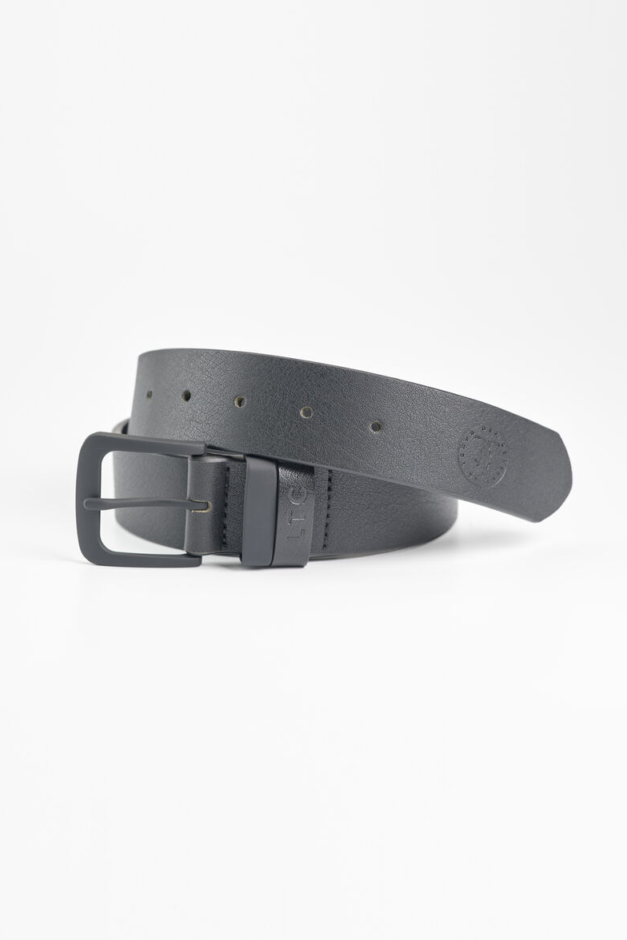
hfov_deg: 26.5
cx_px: 315
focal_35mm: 51
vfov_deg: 38.9
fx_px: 1332
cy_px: 469
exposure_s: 1/160
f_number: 7.1
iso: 100
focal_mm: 50
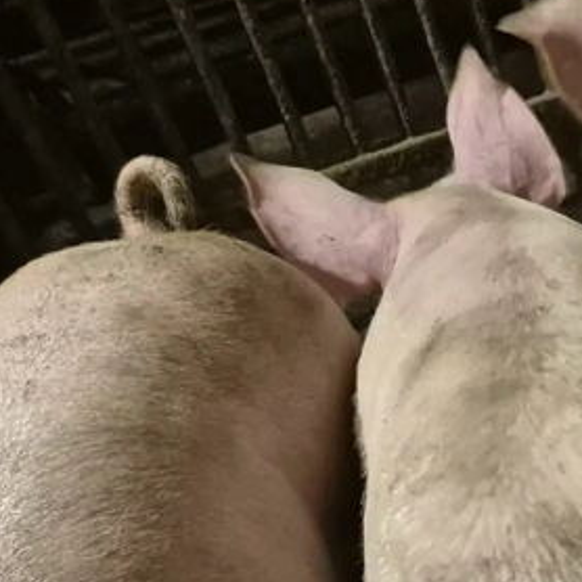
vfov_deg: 22.3
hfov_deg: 18.9
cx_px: 1009
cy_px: 653
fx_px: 1389
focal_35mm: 73
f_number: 1.8
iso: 2000
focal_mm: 5.4
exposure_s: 1/100
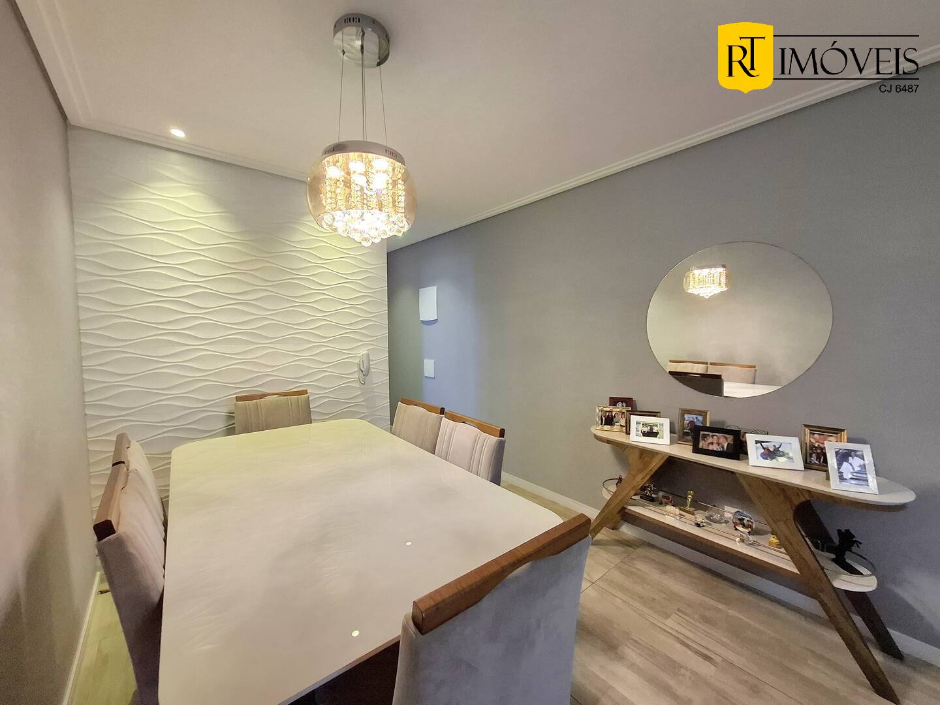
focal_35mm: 13
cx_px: 470
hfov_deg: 106.2
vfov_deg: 89.9
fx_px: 353
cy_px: 352
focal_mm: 1.74
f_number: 2.2
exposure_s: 1/40
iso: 200
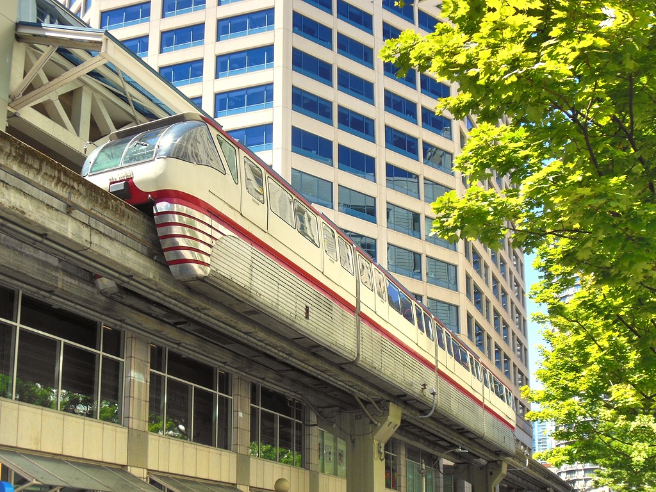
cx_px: 328
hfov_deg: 49.0
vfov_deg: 37.7
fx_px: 720
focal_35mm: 38
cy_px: 246
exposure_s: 1/500
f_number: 3.6
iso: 125
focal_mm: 6.8
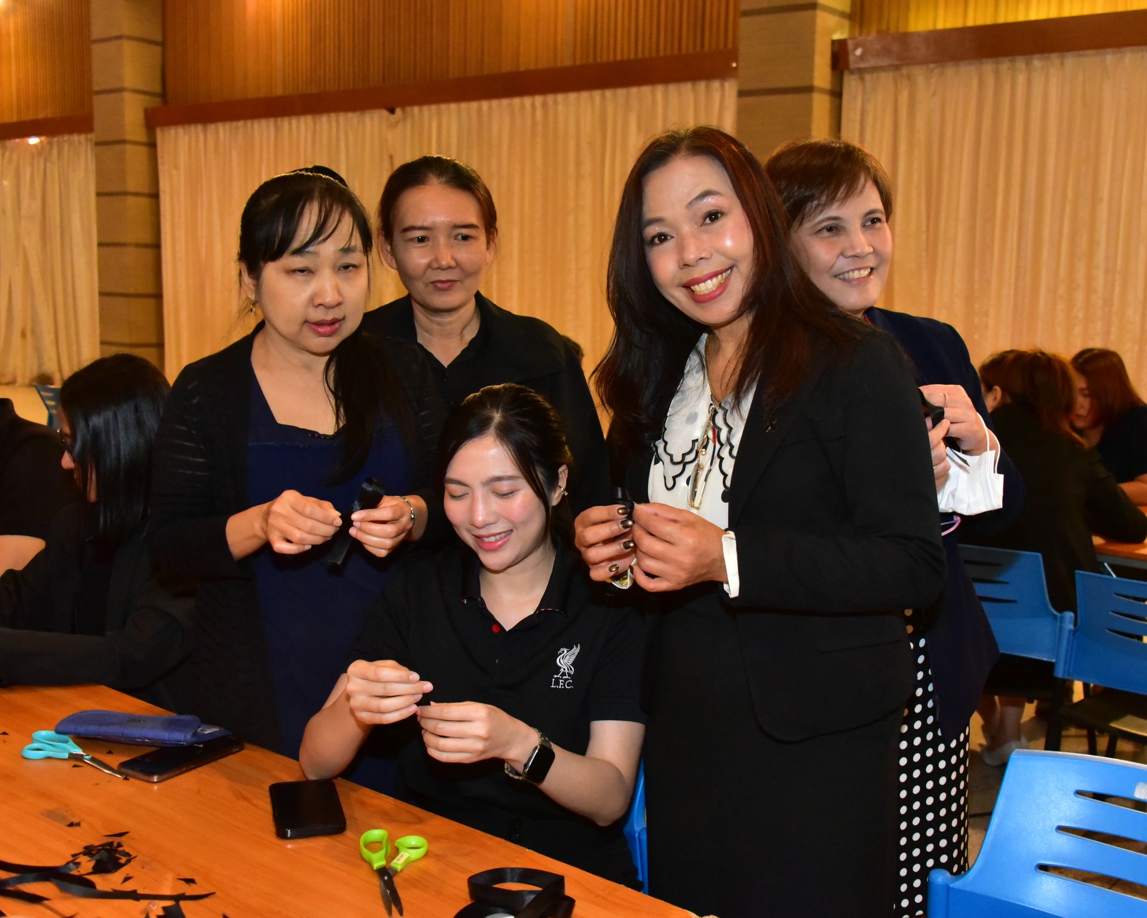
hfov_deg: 45.8
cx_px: 621
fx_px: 1358
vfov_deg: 37.3
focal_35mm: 40
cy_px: 456
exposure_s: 1/100
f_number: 6.3
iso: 8000
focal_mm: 35
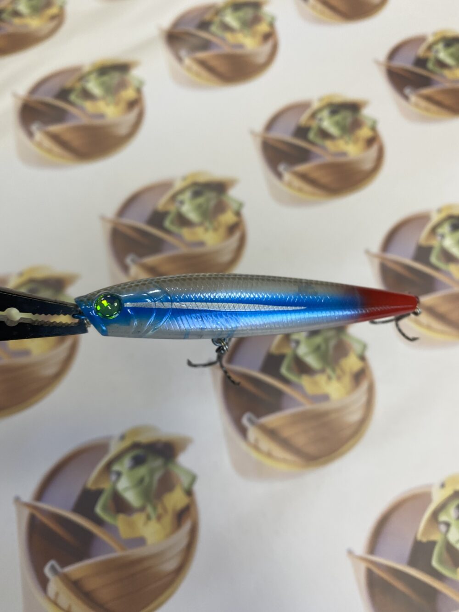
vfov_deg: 69.4
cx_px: 230
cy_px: 306
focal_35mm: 25
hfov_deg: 54.9
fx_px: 442
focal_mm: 4.25
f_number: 1.8
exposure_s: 1/120
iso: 125
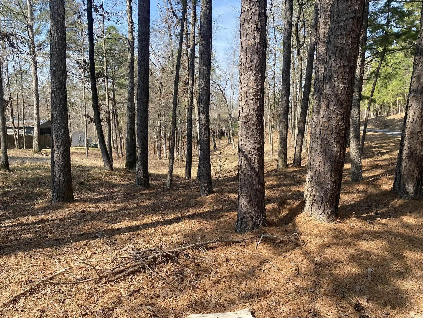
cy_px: 159
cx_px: 212
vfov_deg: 53.1
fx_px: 318
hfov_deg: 67.3
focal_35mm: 26
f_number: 1.8
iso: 32
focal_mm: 4.25
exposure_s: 1/927
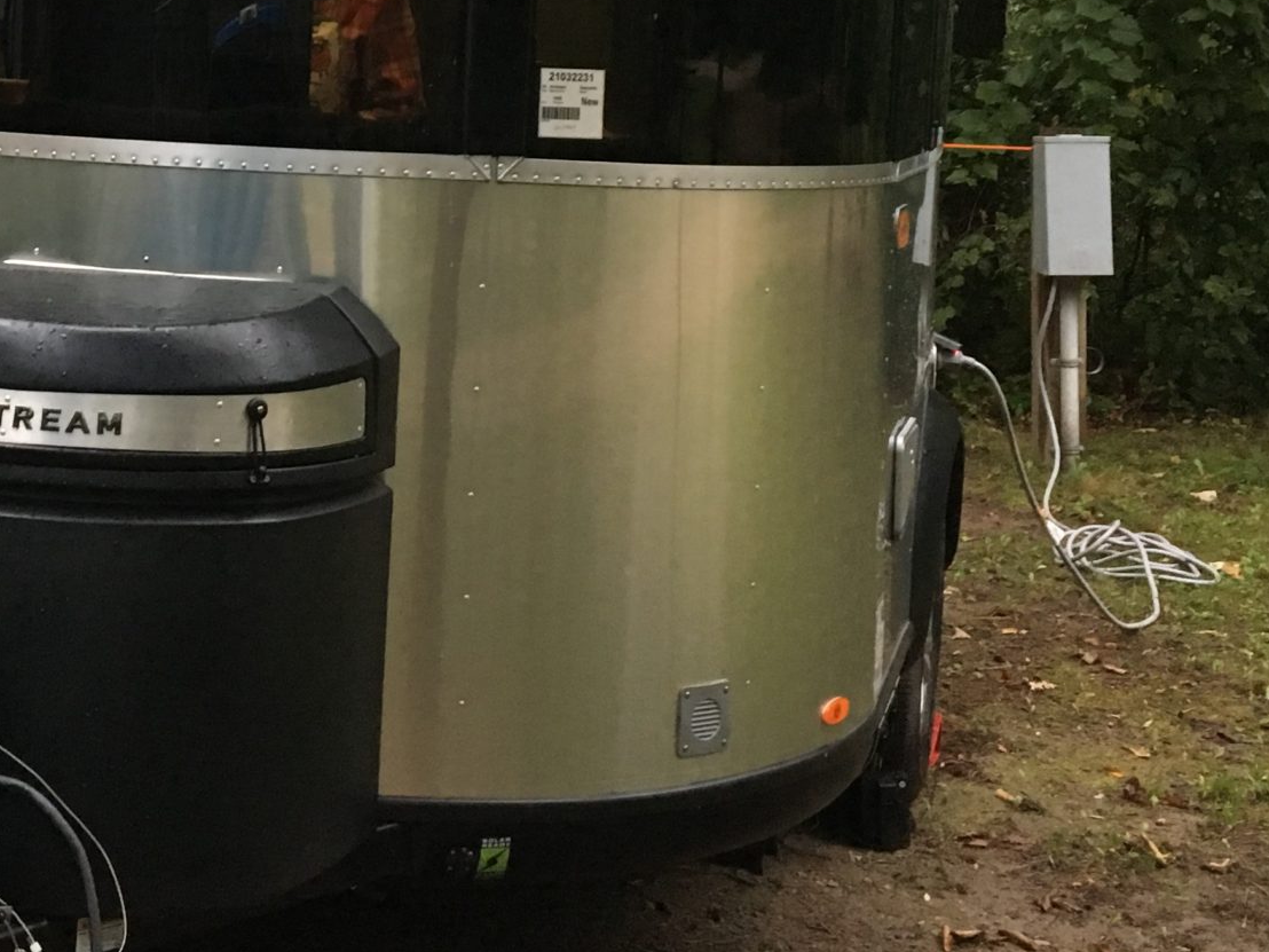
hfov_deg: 28.5
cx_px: 305
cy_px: 111
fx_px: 2456
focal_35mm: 67
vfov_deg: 21.5
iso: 200
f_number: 2.2
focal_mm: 4.15
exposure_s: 1/20
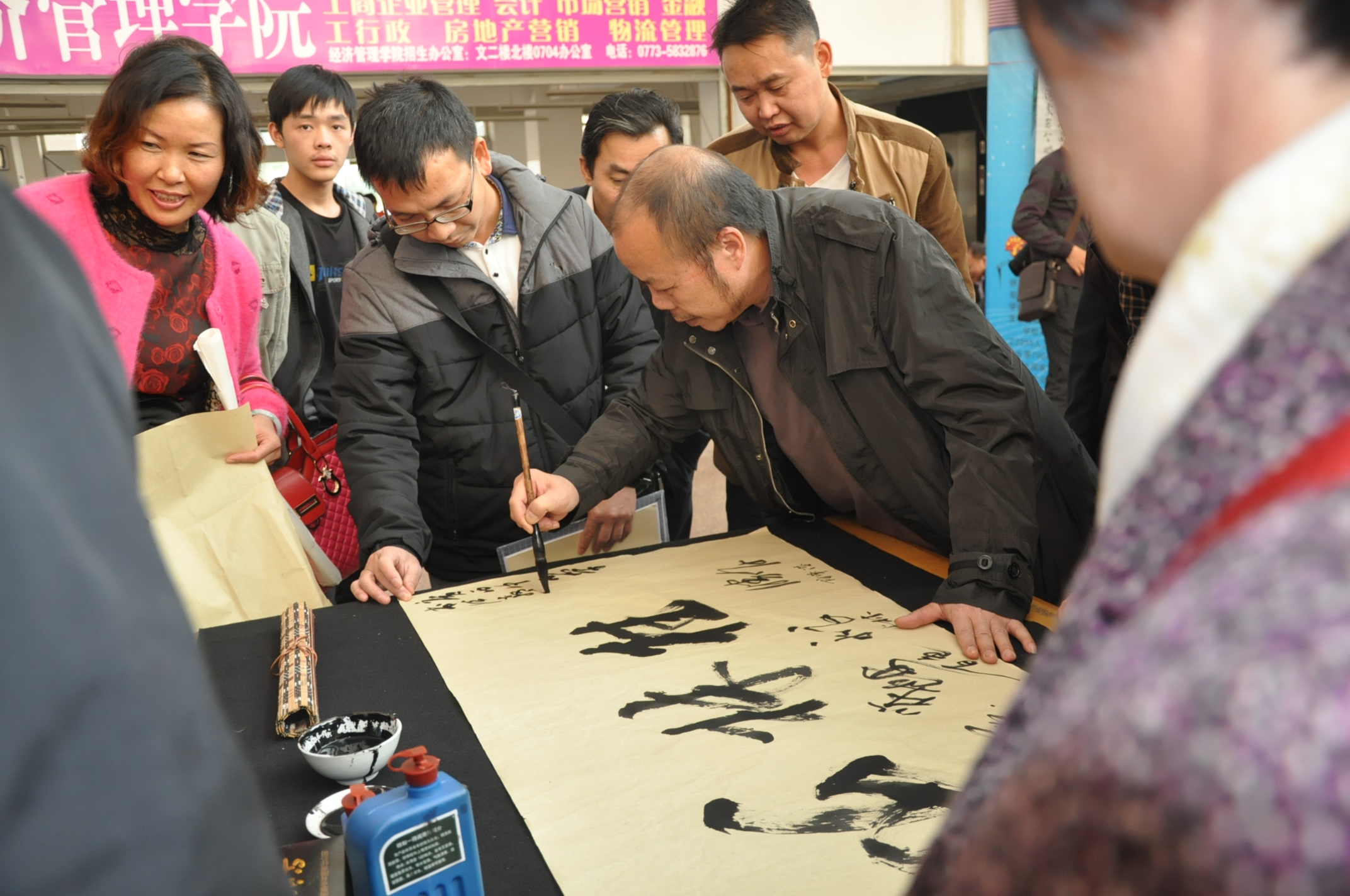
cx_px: 675
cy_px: 448
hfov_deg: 59.6
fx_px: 1180
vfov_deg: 41.6
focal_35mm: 32
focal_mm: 21
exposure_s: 1/80
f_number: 3.8
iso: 800
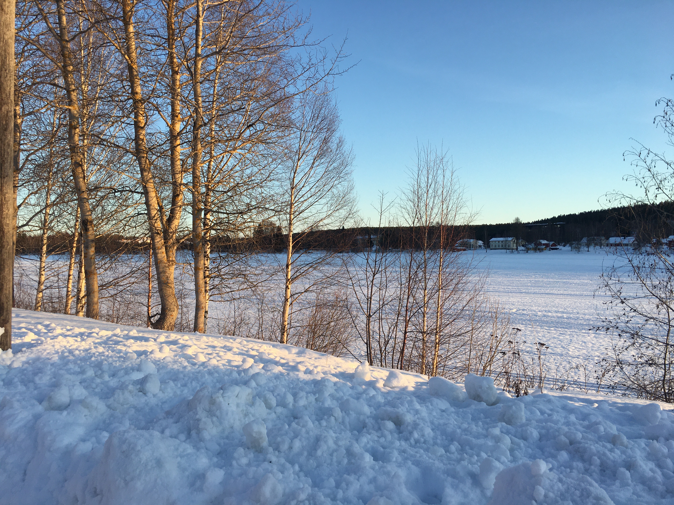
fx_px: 565
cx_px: 337
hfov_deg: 61.7
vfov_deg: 48.2
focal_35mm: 29
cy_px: 252
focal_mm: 4.15
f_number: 2.2
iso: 25
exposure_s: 1/569
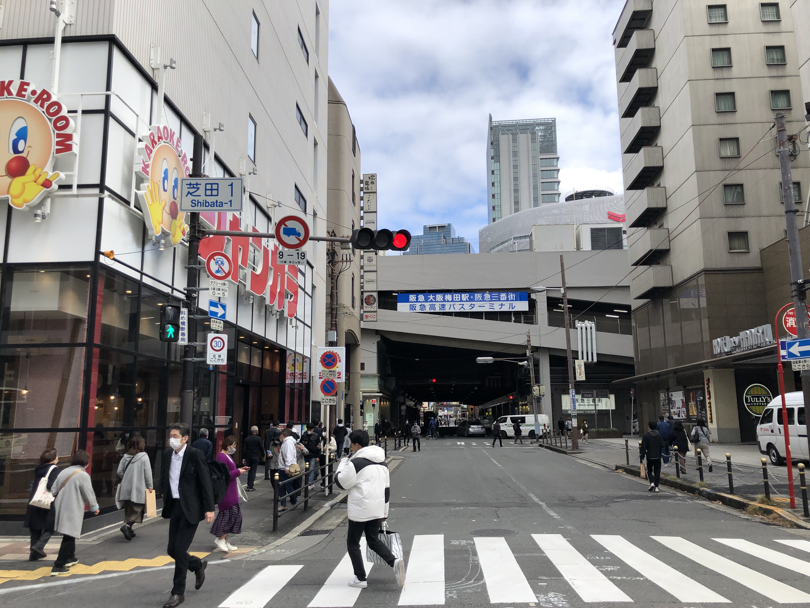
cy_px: 304
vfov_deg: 49.7
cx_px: 405
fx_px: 655
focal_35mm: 28
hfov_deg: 63.4
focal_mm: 3.99
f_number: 1.8
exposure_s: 1/1312
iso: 20
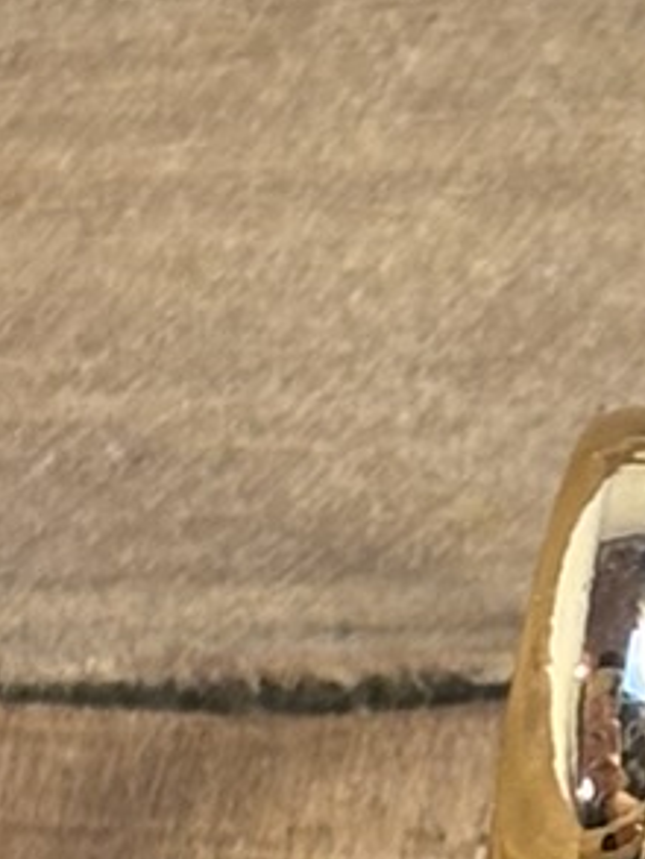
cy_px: 967
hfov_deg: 4.0
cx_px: 1469
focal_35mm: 363
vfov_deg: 5.4
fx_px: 9012
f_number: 1.6
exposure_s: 1/50
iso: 100
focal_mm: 5.96
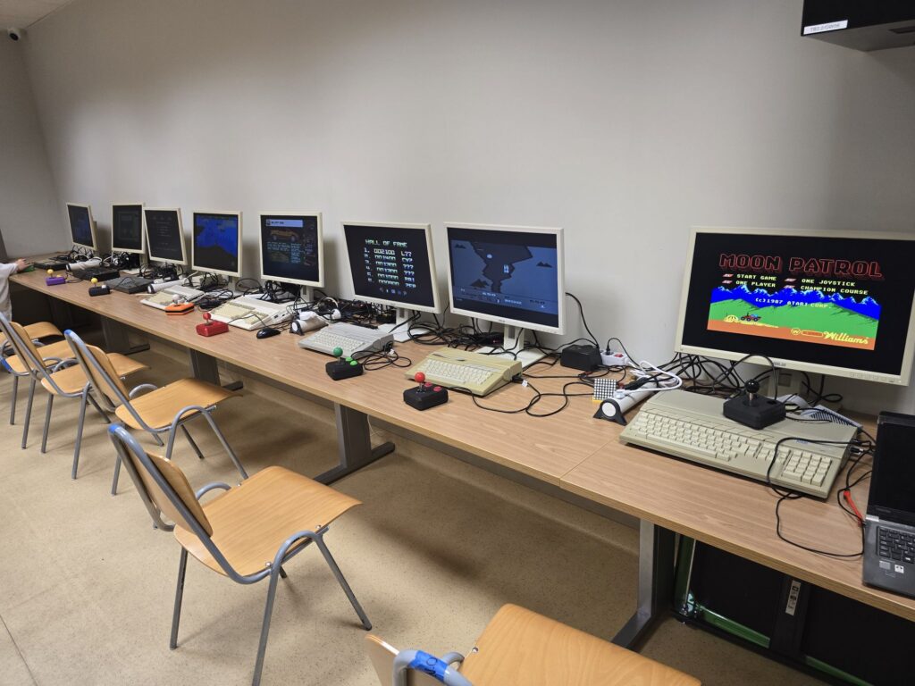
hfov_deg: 73.9
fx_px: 608
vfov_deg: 58.9
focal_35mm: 23
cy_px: 343
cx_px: 458
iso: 200
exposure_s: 1/100
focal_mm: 6.3
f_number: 1.7
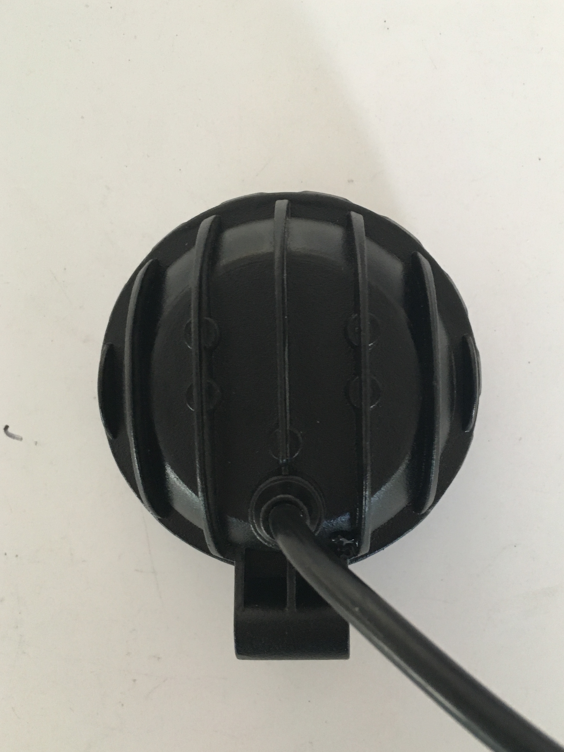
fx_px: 739
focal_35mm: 34
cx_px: 302
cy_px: 404
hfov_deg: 41.8
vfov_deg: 53.9
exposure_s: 1/33
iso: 160
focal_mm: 4.15
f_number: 2.2
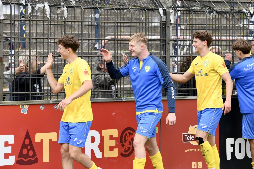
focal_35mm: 150
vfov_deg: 9.2
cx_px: 127
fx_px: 1058
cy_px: 84
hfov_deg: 13.7
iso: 1250
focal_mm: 150
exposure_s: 1/2000
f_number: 6.3
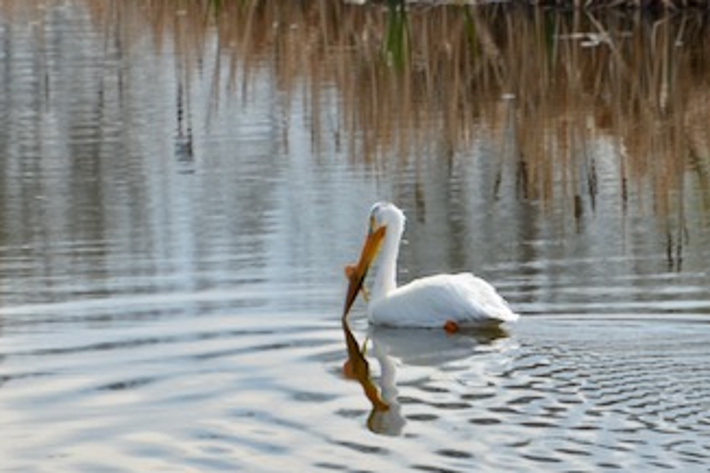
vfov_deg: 1.6
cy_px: 277
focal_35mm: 883
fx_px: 17405
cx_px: 394
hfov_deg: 2.3
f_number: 7.1
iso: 400
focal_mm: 300
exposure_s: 1/2000
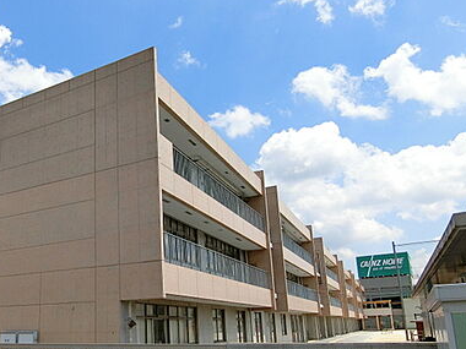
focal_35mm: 32
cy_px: 240
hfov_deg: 54.6
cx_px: 128
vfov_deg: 43.4
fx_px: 431
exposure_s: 1/250
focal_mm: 4.06
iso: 80
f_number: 6.9
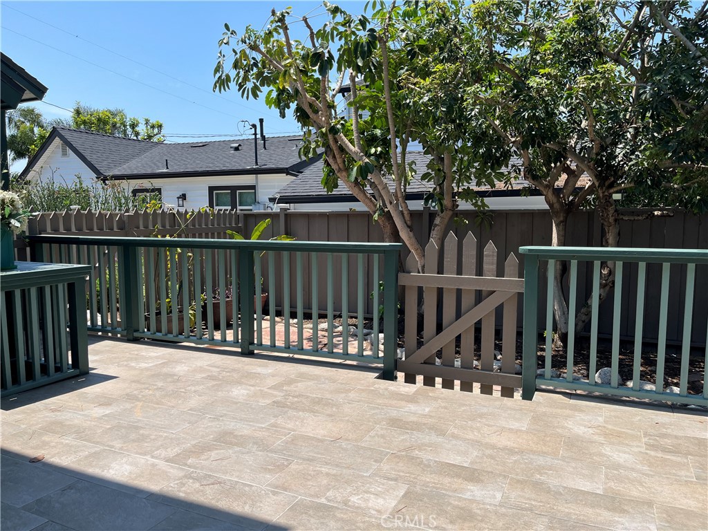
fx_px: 532
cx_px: 354
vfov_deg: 53.1
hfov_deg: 67.3
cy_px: 266
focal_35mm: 26
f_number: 1.6
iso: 50
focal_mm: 5.1
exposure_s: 1/2632
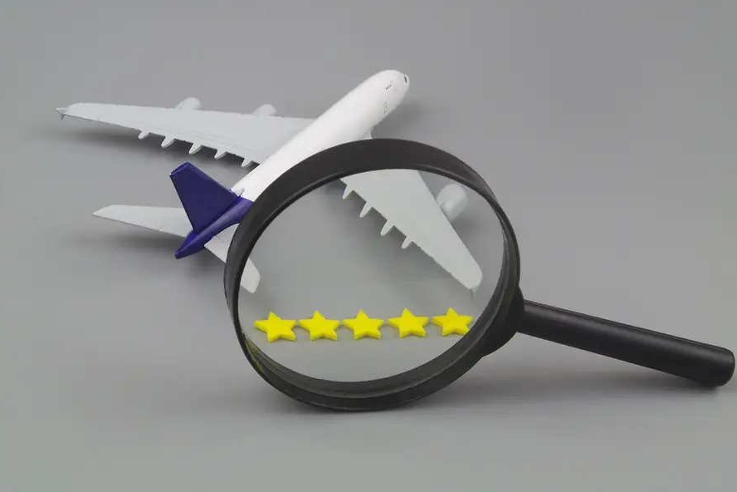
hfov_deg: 26.0
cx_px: 365
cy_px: 244
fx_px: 1597
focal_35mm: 78
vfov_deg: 17.5
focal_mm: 50
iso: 100
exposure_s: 2.5
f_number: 20
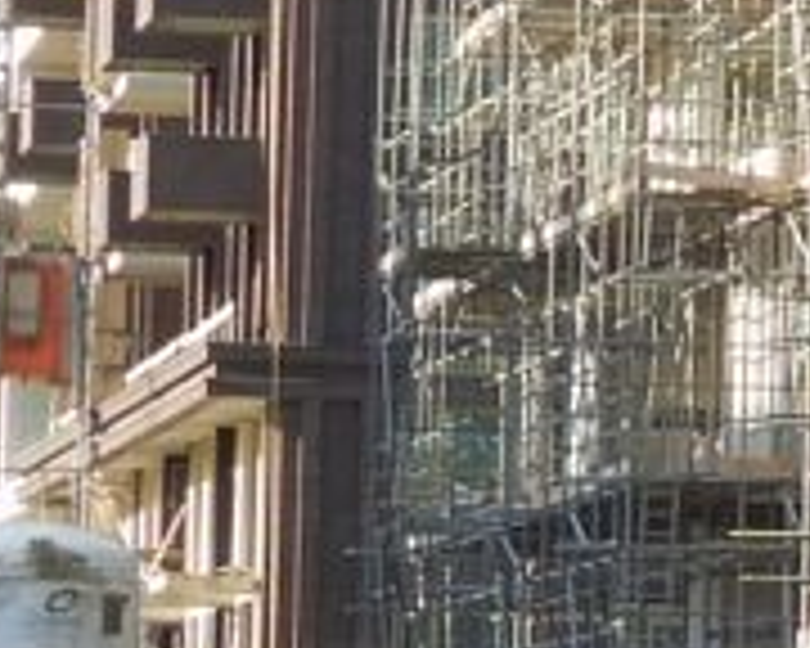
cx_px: 2232
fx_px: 9973
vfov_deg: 3.7
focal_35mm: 416
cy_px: -220
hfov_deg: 4.5
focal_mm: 13.3
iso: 100
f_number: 5
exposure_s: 1/80
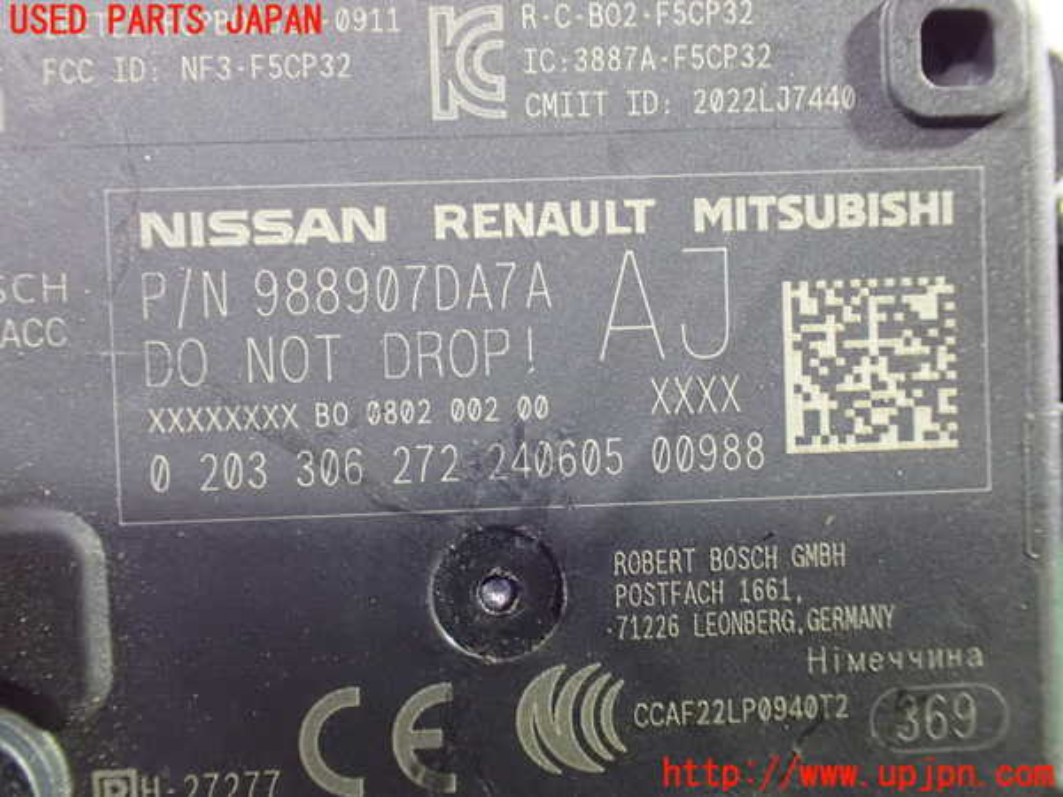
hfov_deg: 49.0
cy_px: 398
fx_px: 1167
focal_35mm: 38
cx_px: 532
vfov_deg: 37.7
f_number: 2.7
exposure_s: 1/20
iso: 1600
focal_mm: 6.83
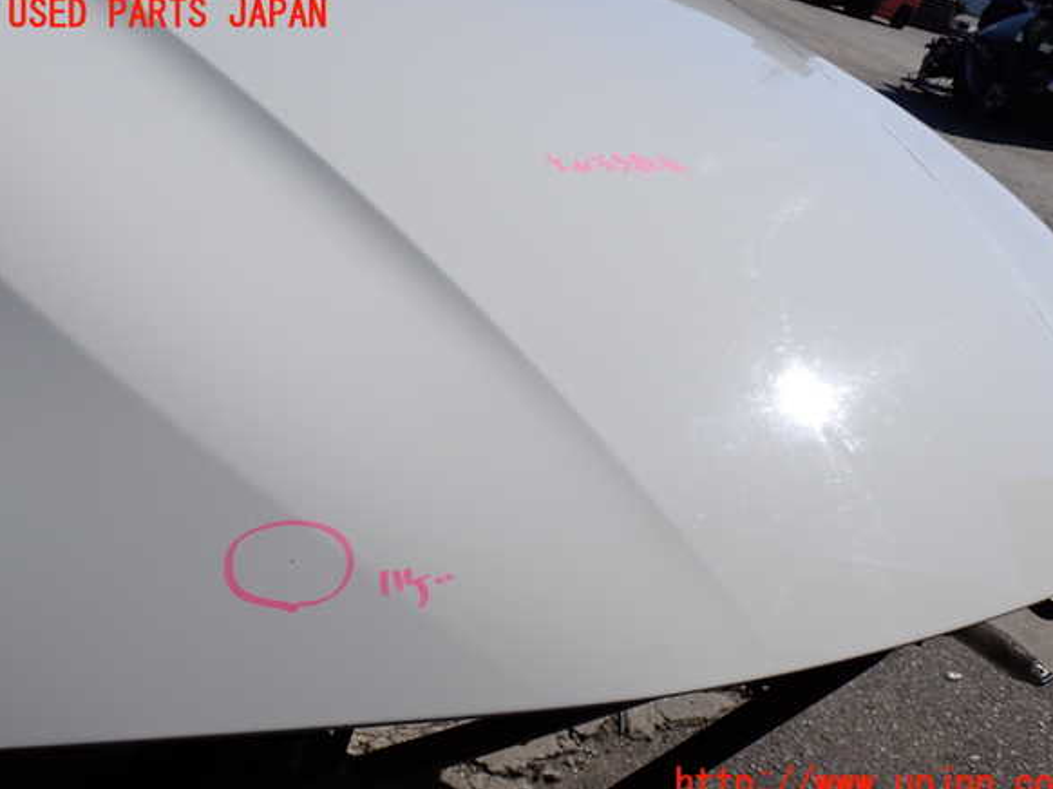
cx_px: 541
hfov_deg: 55.4
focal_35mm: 33
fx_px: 1003
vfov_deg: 42.9
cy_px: 400
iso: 100
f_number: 9
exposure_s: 1/320
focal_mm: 5.79
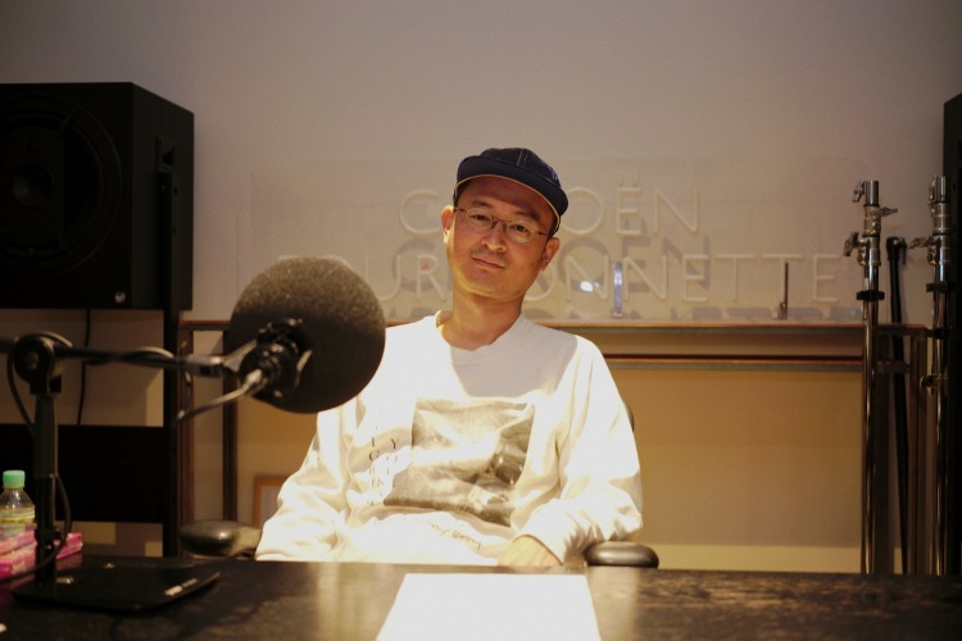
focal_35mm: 45
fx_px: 1202
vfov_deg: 29.9
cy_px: 320
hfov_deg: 43.6
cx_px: 481
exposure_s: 1/30
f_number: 2.8
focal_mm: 45
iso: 1600
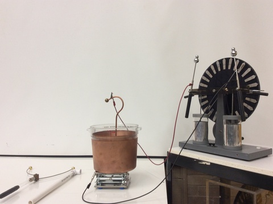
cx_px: 136
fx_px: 252
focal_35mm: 32
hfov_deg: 56.9
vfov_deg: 44.1
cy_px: 102
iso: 50
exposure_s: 1/24
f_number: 2.4
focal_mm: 3.3
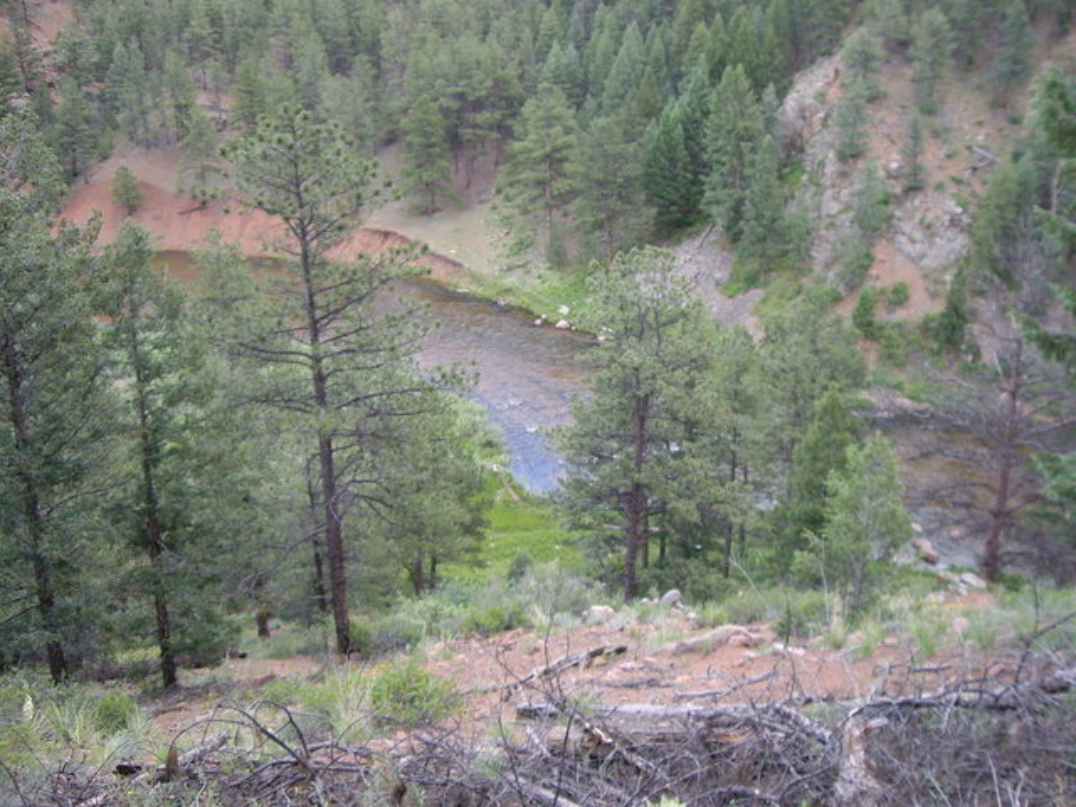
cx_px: 538
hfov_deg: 49.0
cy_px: 404
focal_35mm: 38
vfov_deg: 37.7
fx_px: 1181
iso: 100
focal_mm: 6.2
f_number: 2.7
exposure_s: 1/125
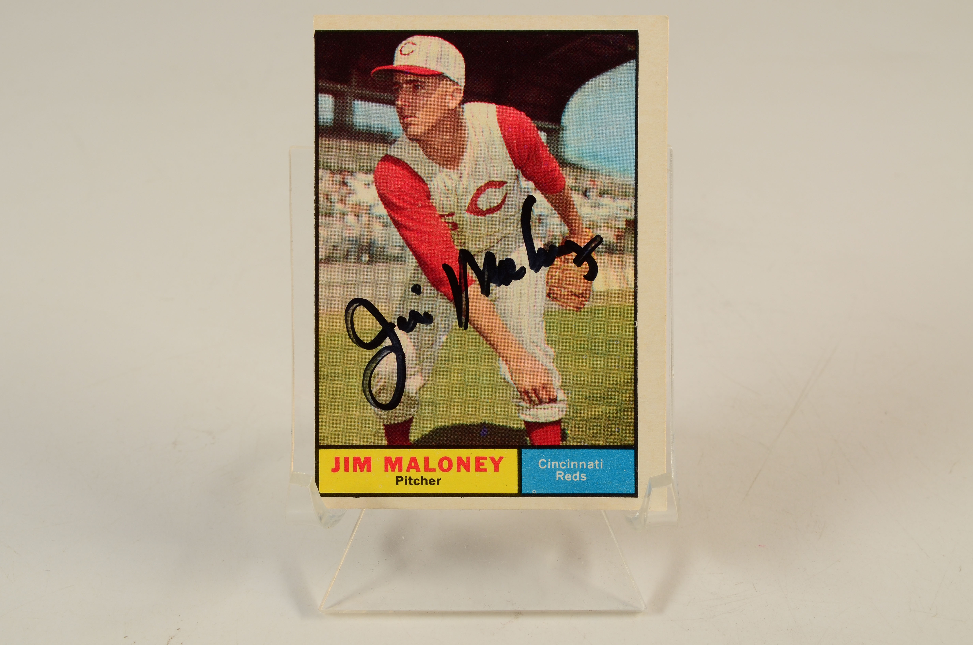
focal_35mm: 60
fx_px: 1618
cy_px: 322
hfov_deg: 33.5
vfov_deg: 22.5
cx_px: 486
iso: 200
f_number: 13
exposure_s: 1/160
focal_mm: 40
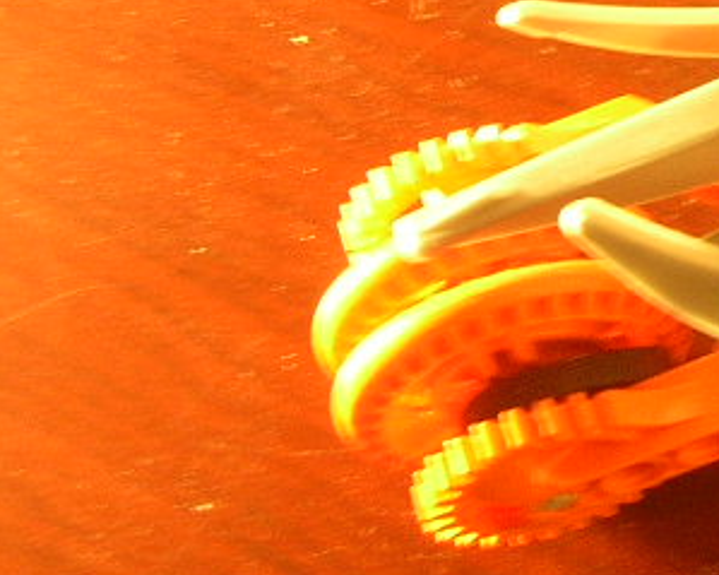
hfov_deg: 14.9
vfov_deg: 12.9
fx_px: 2489
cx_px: 1173
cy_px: -89
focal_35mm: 117
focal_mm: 5.8
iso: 85
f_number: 2.8
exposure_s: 1/5.3
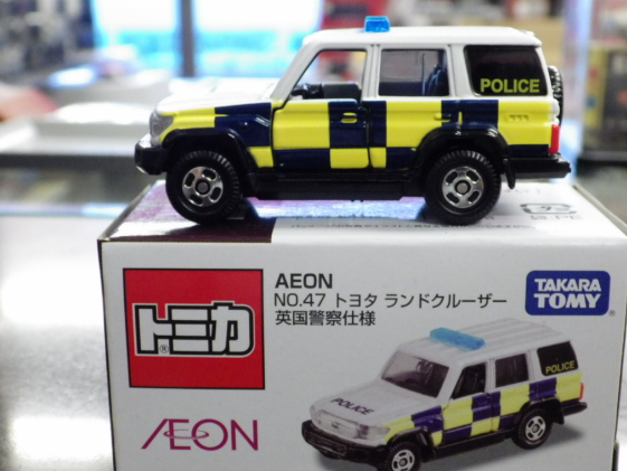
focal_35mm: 57
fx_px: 1033
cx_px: 329
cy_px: 238
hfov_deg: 33.8
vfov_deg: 25.7
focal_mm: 9
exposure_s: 1/50
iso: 800
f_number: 3.8
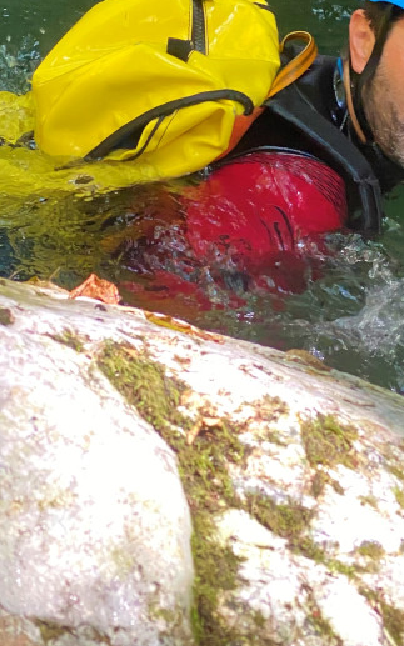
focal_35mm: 116
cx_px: 210
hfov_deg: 11.3
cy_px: 6
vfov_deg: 17.6
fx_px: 2044
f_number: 2
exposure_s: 1/121
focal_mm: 6
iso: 160
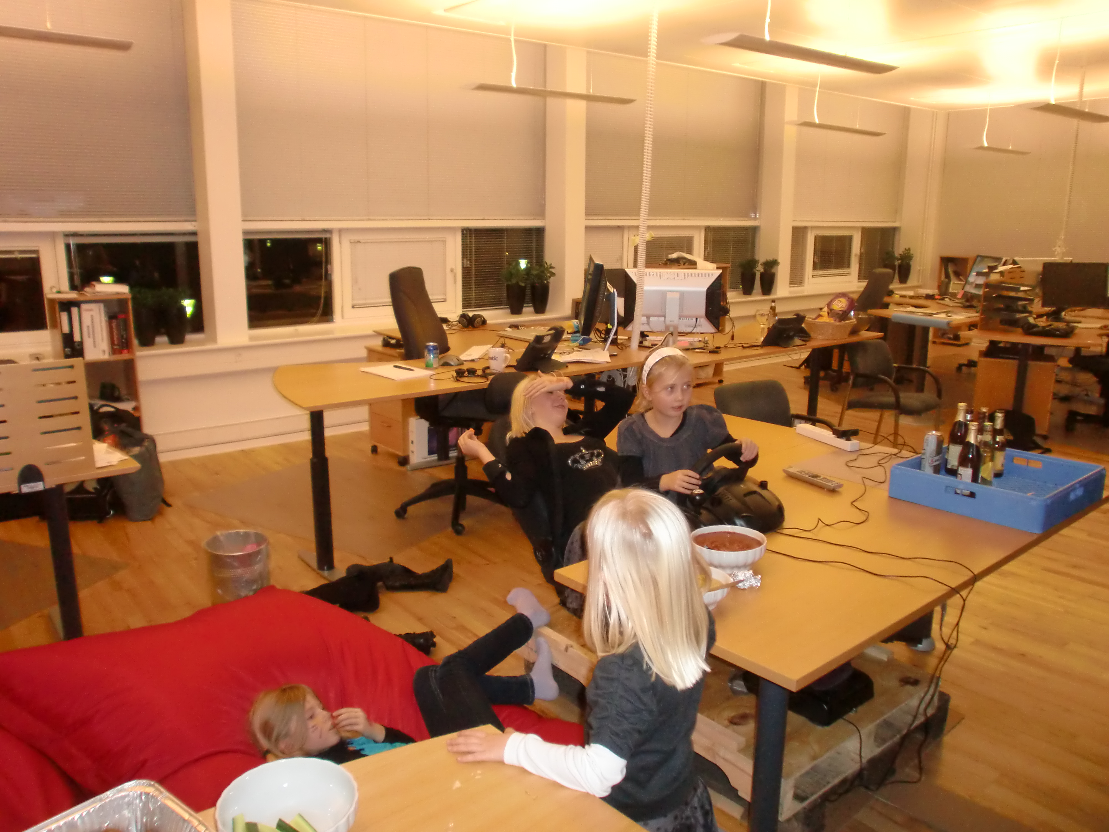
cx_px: 554
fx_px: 833
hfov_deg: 67.3
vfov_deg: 53.1
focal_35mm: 26
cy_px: 416
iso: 400
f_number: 2.6
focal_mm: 4.65
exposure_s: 1/60
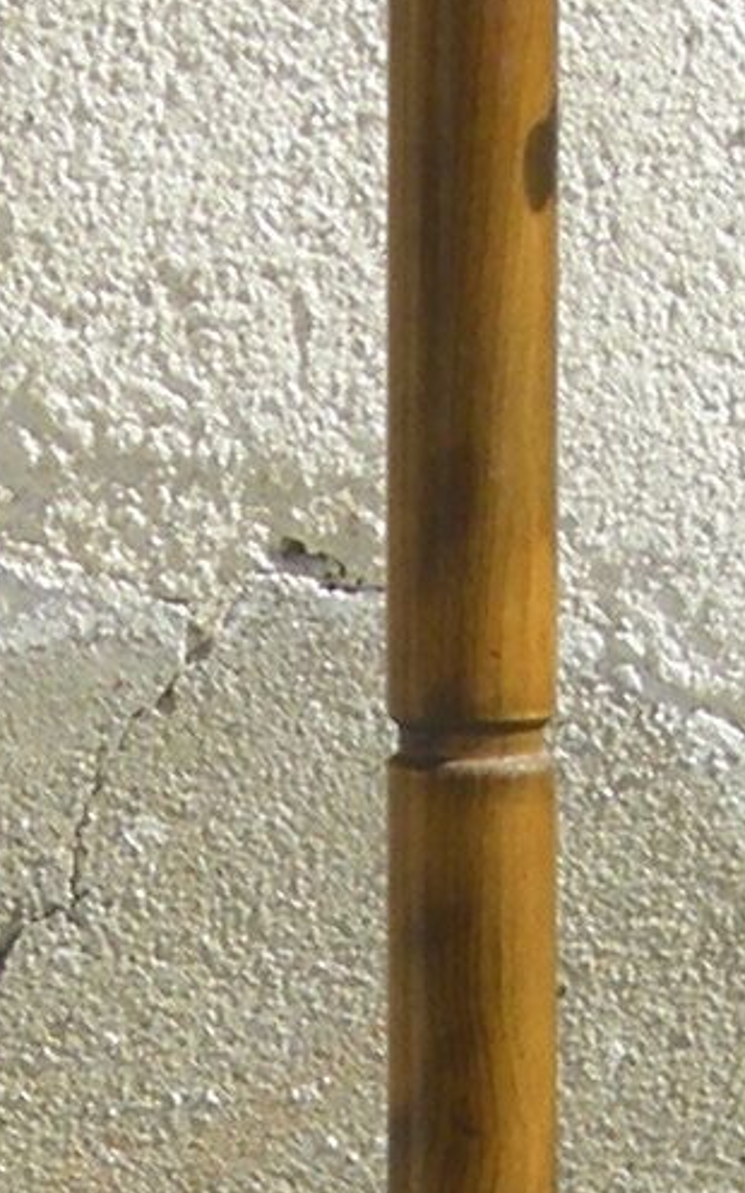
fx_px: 8609
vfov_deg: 7.8
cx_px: 370
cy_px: 1486
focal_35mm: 265
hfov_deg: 5.0
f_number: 7
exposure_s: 1/160
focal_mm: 6.3
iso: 64
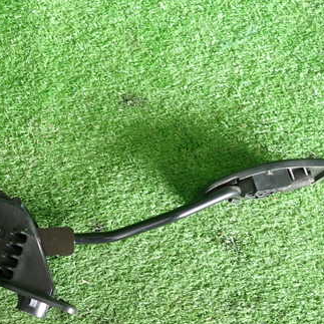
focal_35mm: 41
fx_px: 434
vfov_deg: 40.4
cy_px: 217
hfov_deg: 39.8
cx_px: 81
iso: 200
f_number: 2
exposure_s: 1/40
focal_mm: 4.5
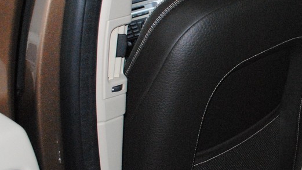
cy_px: 43
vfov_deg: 14.2
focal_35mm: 85
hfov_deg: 23.2
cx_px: 348
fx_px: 681
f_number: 7.1
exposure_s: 1/200
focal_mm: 22
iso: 1600
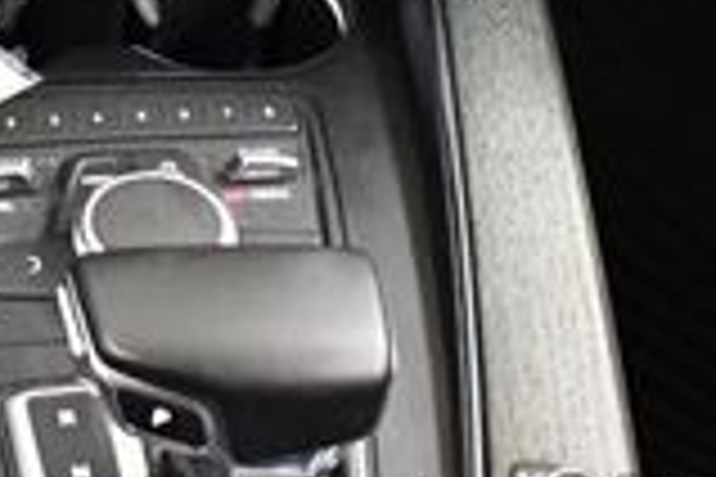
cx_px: -171
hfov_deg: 13.7
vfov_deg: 9.1
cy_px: -364
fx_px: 2884
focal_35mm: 145
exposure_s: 1/60
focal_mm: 18
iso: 4000
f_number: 3.5
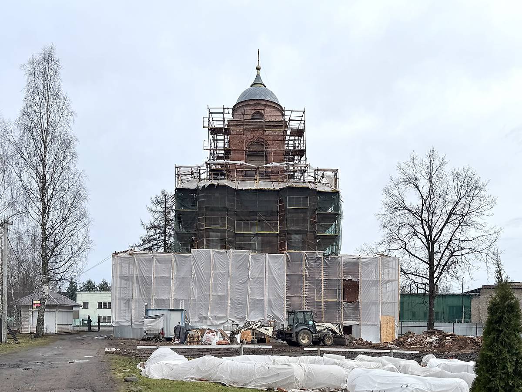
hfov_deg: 71.6
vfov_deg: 56.8
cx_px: 261
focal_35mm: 24
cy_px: 196
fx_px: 362
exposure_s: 1/1678
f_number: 1.78
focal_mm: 6.76
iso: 80
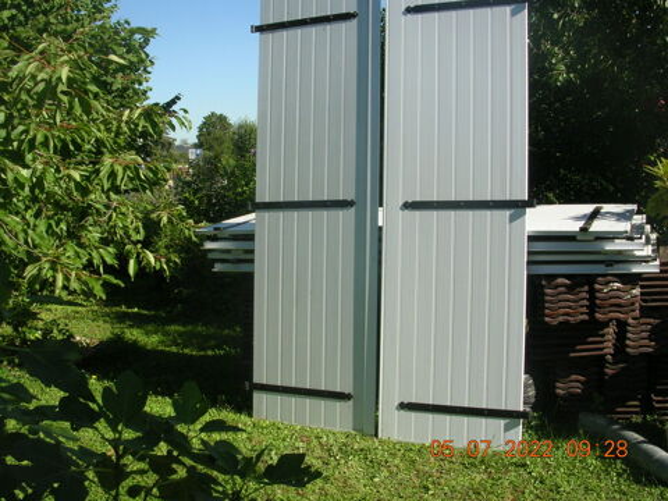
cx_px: 334
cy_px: 250
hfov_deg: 49.0
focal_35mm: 38
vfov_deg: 37.7
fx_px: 733
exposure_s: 1/236
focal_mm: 5.8
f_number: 5.6
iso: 50
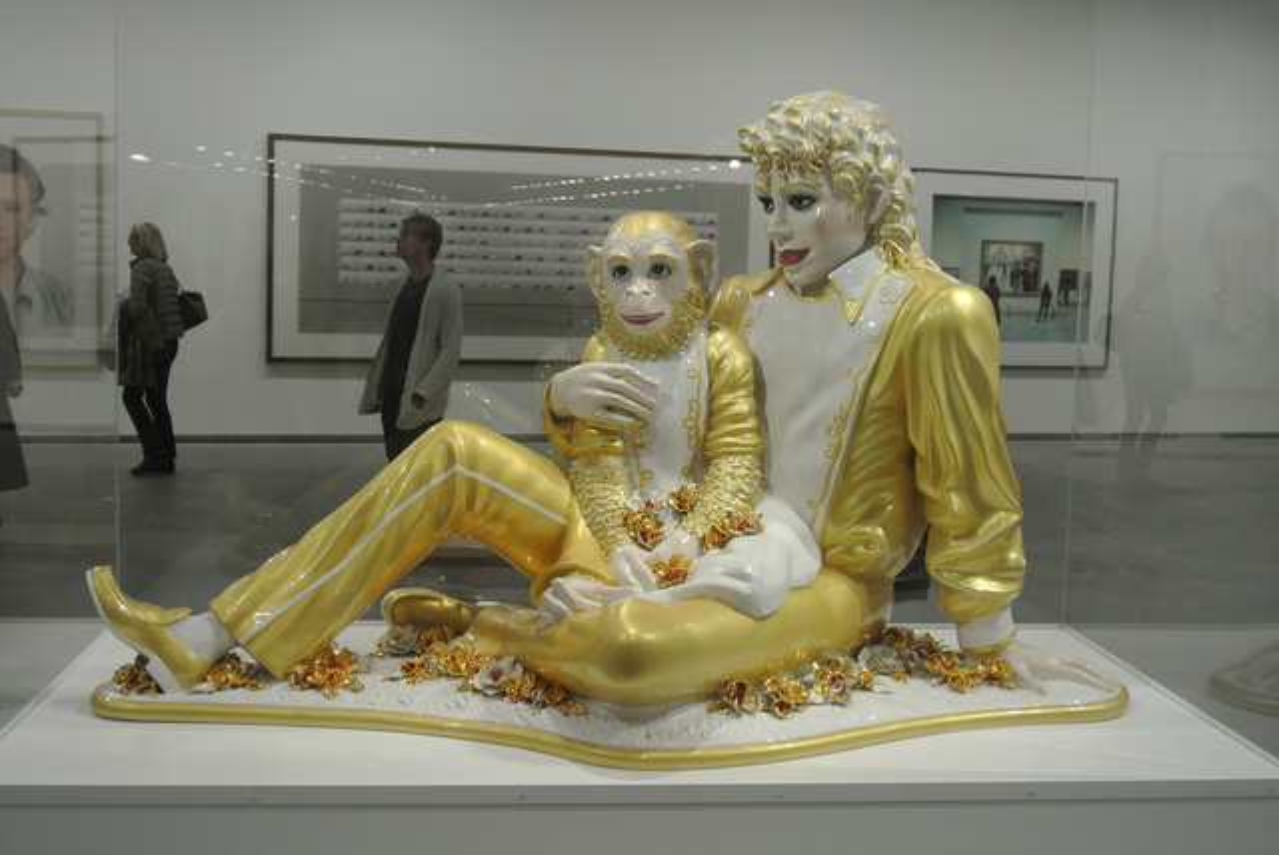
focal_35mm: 42
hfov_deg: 46.4
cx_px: 640
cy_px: 428
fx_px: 1493
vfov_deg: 32.0
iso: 400
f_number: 4.2
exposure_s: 1/80
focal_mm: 15.7
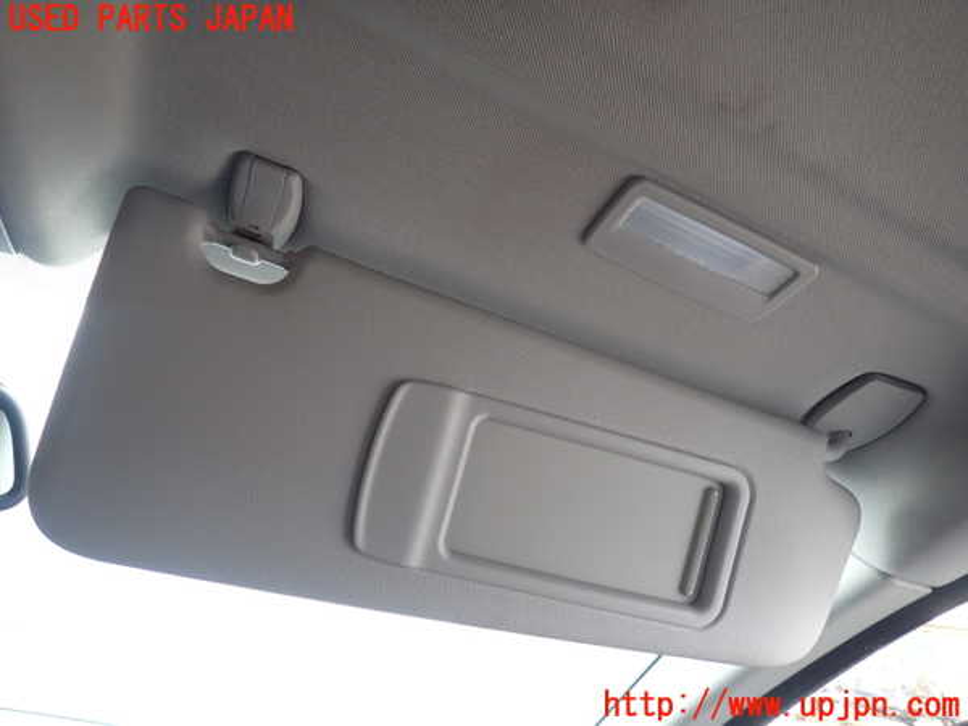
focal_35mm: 25
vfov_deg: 54.9
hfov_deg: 69.4
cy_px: 363
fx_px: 699
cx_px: 484
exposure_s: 1/60
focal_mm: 4.5
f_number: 2
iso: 200
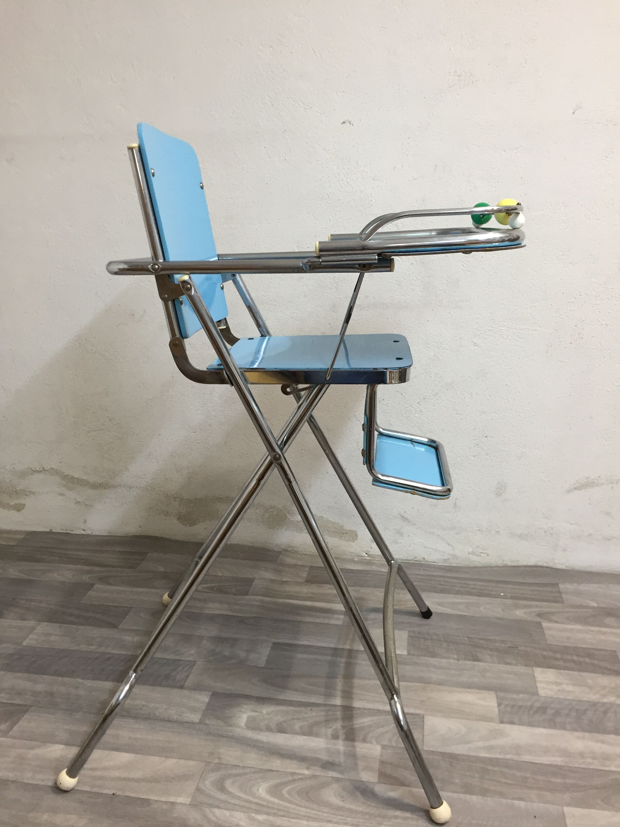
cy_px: 414
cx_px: 310
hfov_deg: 48.2
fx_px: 693
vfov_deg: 61.7
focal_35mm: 29
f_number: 2.2
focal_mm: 4.15
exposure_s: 1/33
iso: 125
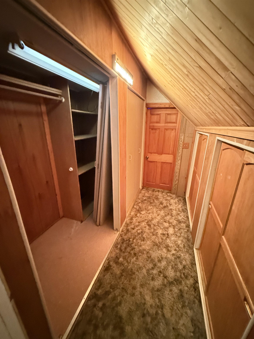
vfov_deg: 102.1
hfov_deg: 85.7
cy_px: 170
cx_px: 127
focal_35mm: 14
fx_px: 137
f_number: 2.2
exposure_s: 1/15
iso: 3200
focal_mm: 2.22
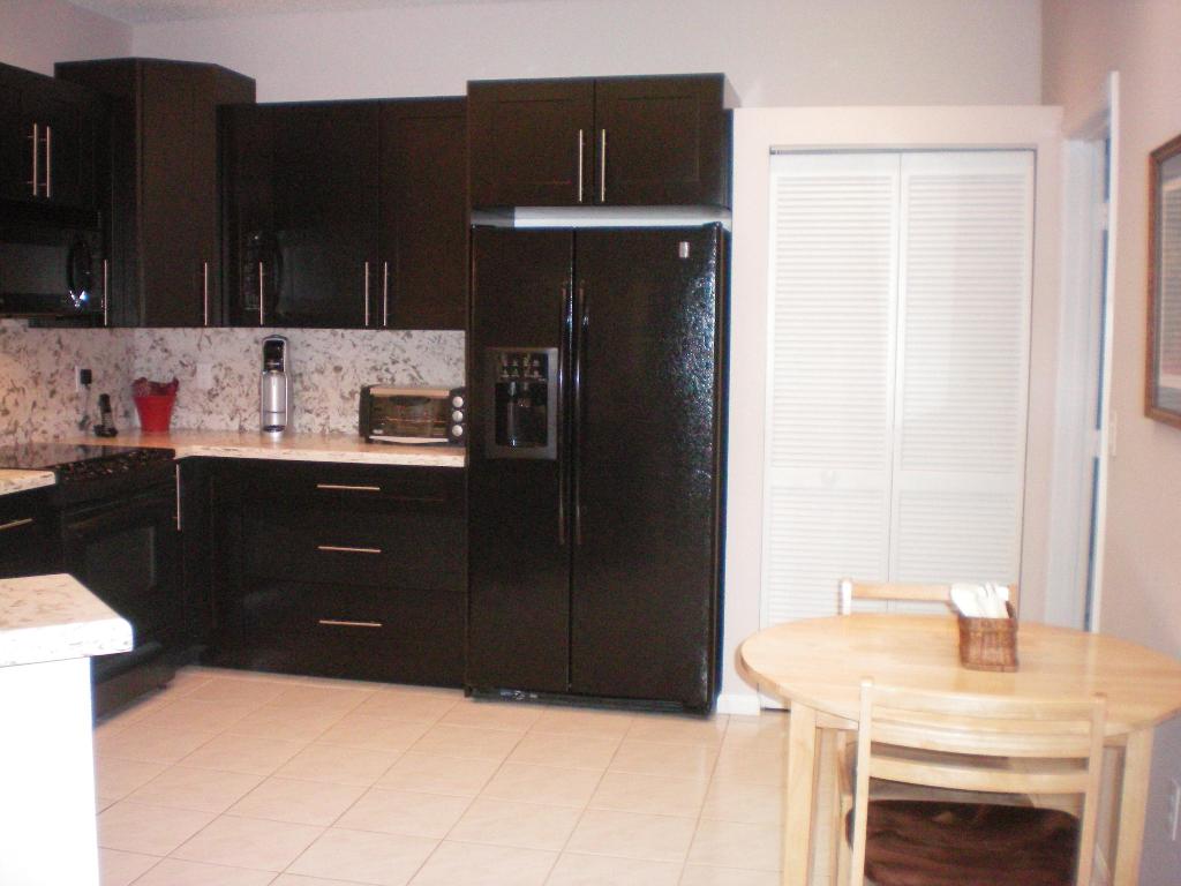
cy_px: 443
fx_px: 1296
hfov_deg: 49.0
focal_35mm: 38
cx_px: 590
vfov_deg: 37.7
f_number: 3.1
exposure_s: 1/60
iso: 400
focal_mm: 6.3
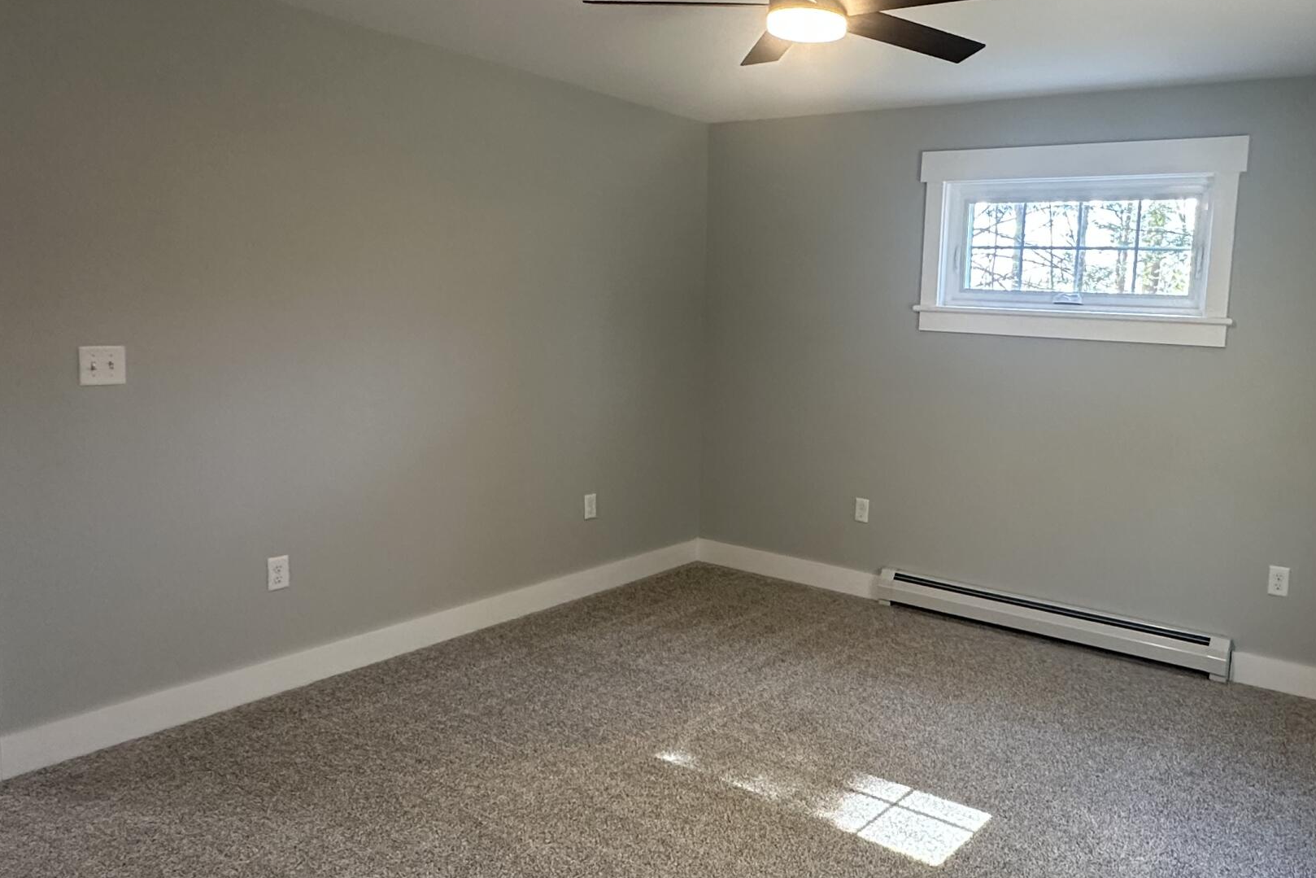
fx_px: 987
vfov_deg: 47.9
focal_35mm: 27
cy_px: 408
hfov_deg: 66.5
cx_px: 814
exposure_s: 1/120
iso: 320
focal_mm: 2.22
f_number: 2.2
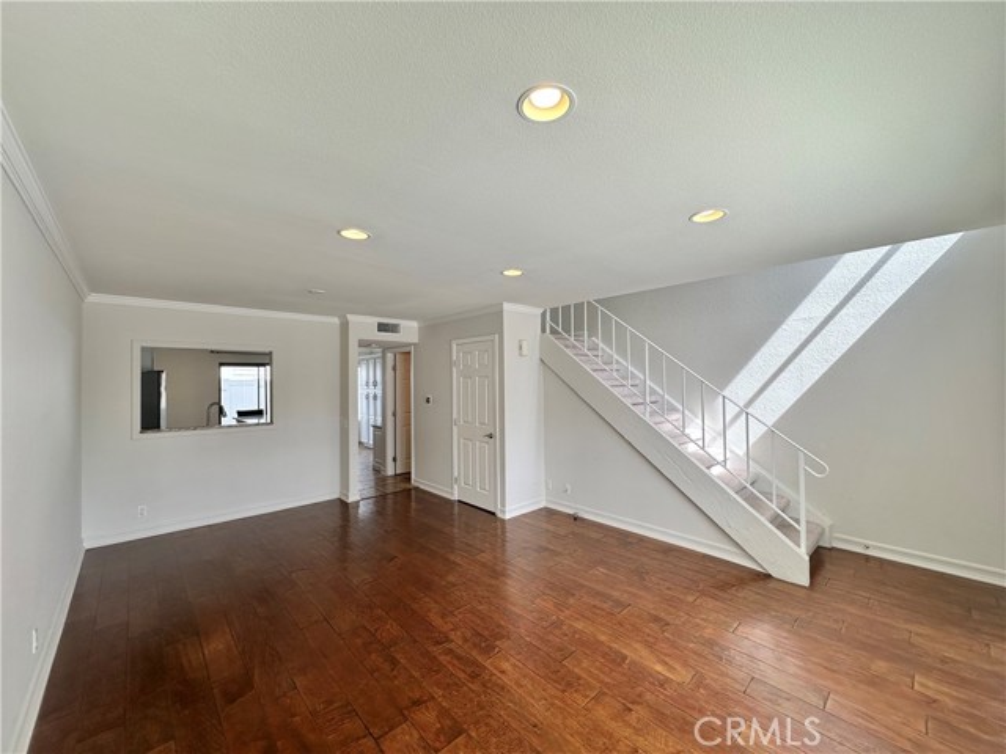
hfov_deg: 102.1
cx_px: 503
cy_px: 377
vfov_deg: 85.7
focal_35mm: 14
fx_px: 407
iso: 40
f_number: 2.2
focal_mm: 2.22
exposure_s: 1/172
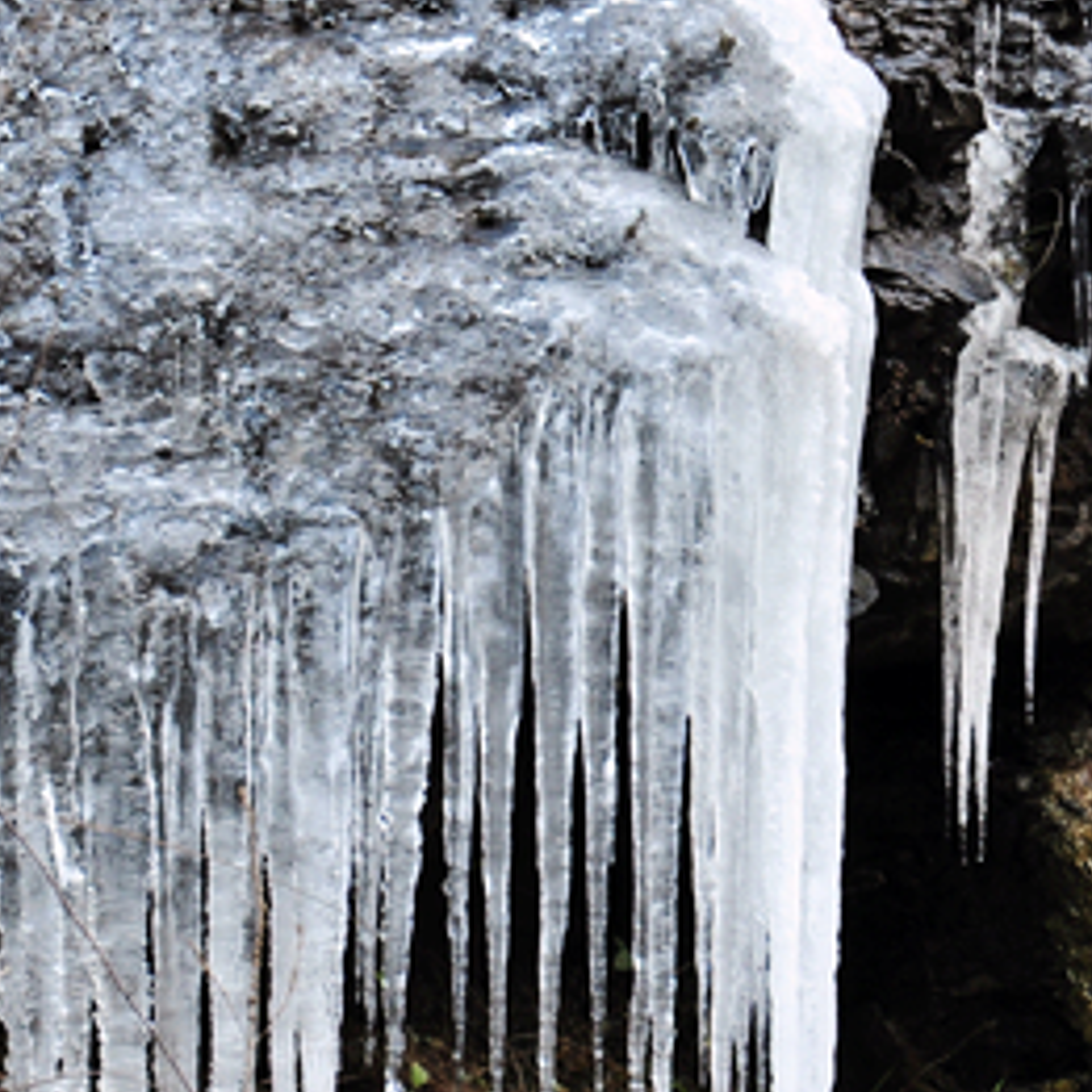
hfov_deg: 4.3
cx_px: 506
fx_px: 14644
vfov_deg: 4.3
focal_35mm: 410
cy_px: 475
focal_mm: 105
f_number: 5.6
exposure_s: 1/30
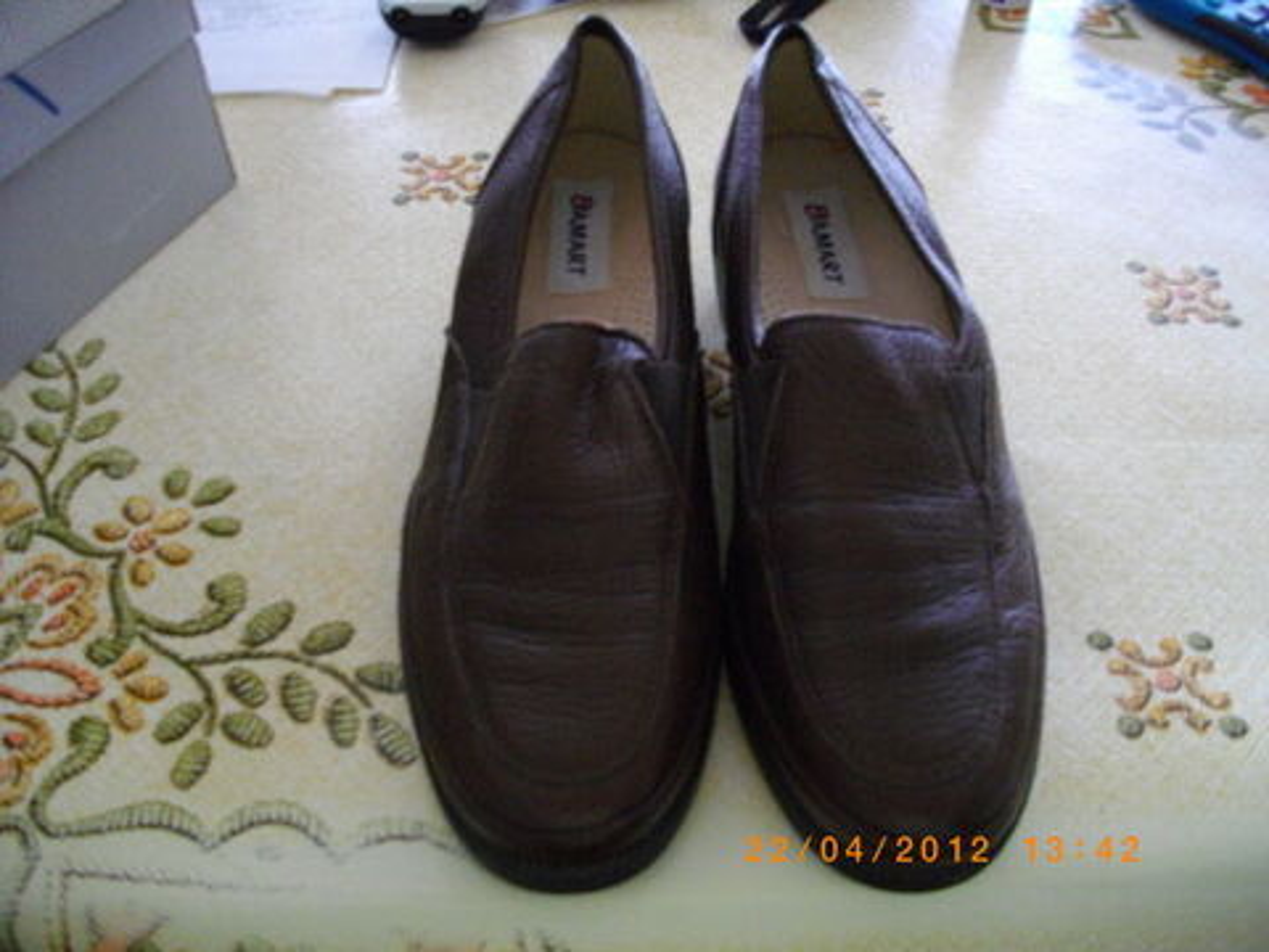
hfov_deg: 56.8
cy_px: 476
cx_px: 634
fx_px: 1173
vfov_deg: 44.2
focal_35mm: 32
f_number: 2.9
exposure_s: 1/50
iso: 398
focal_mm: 5.7
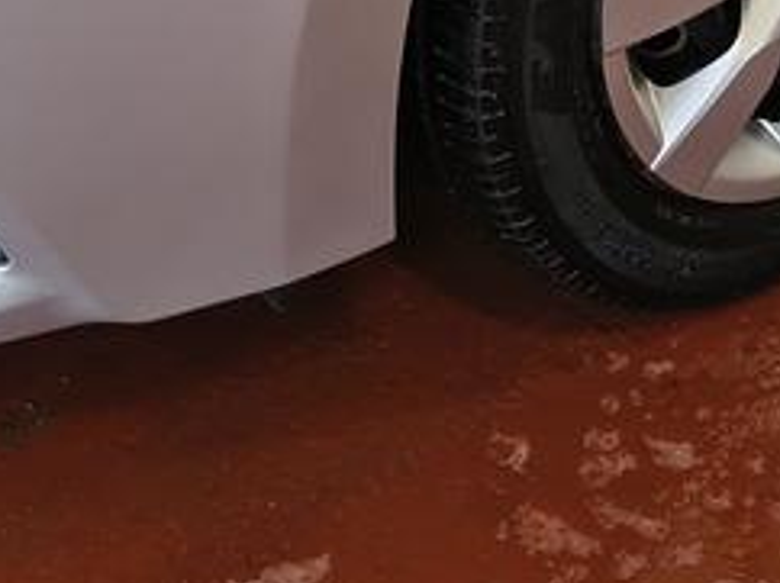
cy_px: -683
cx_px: 703
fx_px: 2859
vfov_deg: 10.5
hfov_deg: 15.4
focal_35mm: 127
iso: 197
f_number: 1.8
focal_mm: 5.56
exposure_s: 1/120
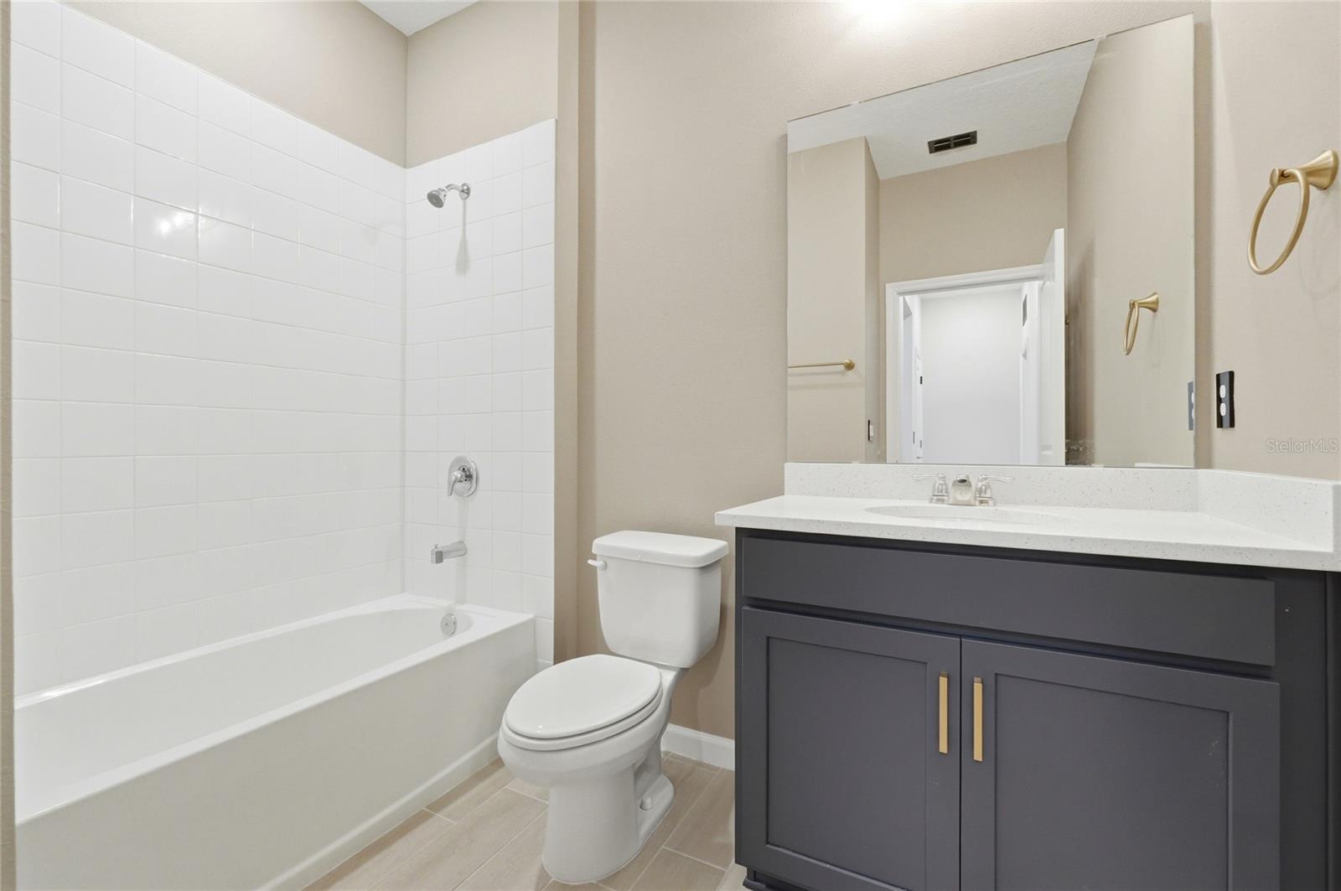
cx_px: 670
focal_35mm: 15
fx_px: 558
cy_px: 446
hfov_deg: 100.5
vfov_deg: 77.2
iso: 100
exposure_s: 1/40
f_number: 7.1
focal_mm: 10
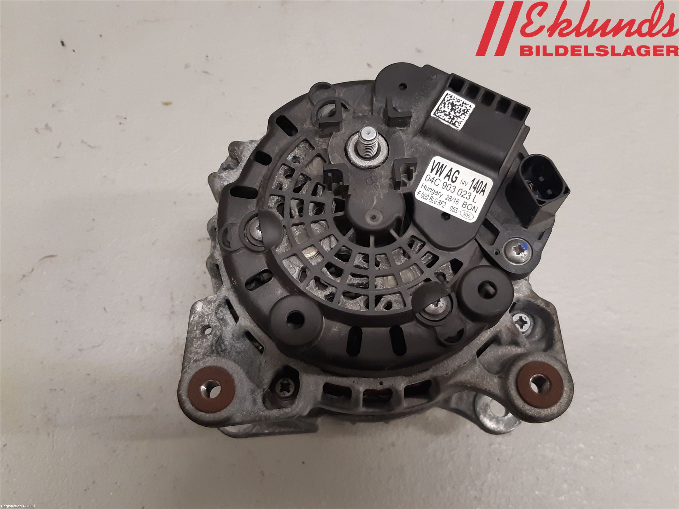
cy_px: 254
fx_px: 510
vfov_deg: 53.1
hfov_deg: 67.3
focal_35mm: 26
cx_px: 340
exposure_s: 1/50
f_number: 1.7
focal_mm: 3.93
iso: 160
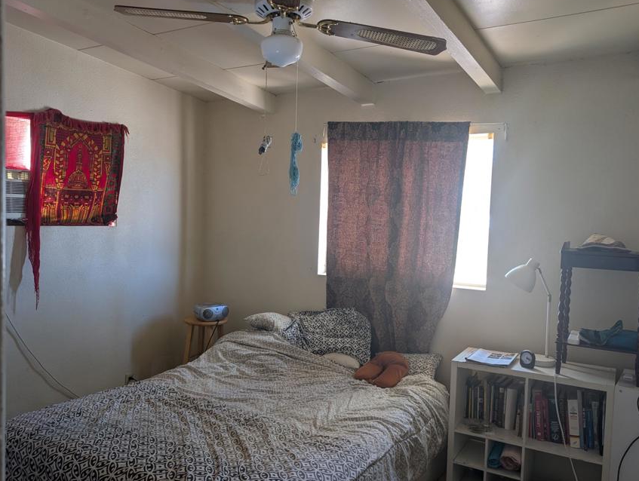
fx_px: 536
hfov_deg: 61.5
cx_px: 300
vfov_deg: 48.3
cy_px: 243
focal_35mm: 29
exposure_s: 1/26.2
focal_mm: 6.9
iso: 57
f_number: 1.68
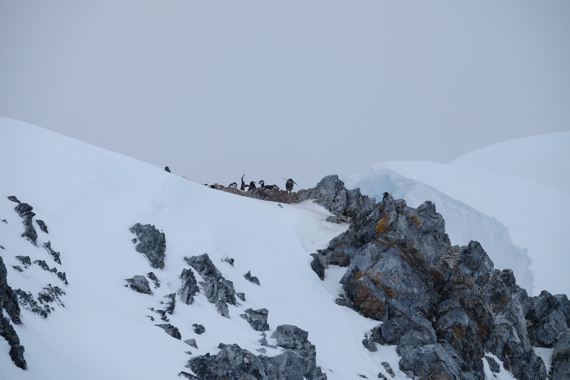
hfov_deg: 9.8
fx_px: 3325
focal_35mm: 210
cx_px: 285
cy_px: 190
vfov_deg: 6.5
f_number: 5.6
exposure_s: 1/400
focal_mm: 140
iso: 200
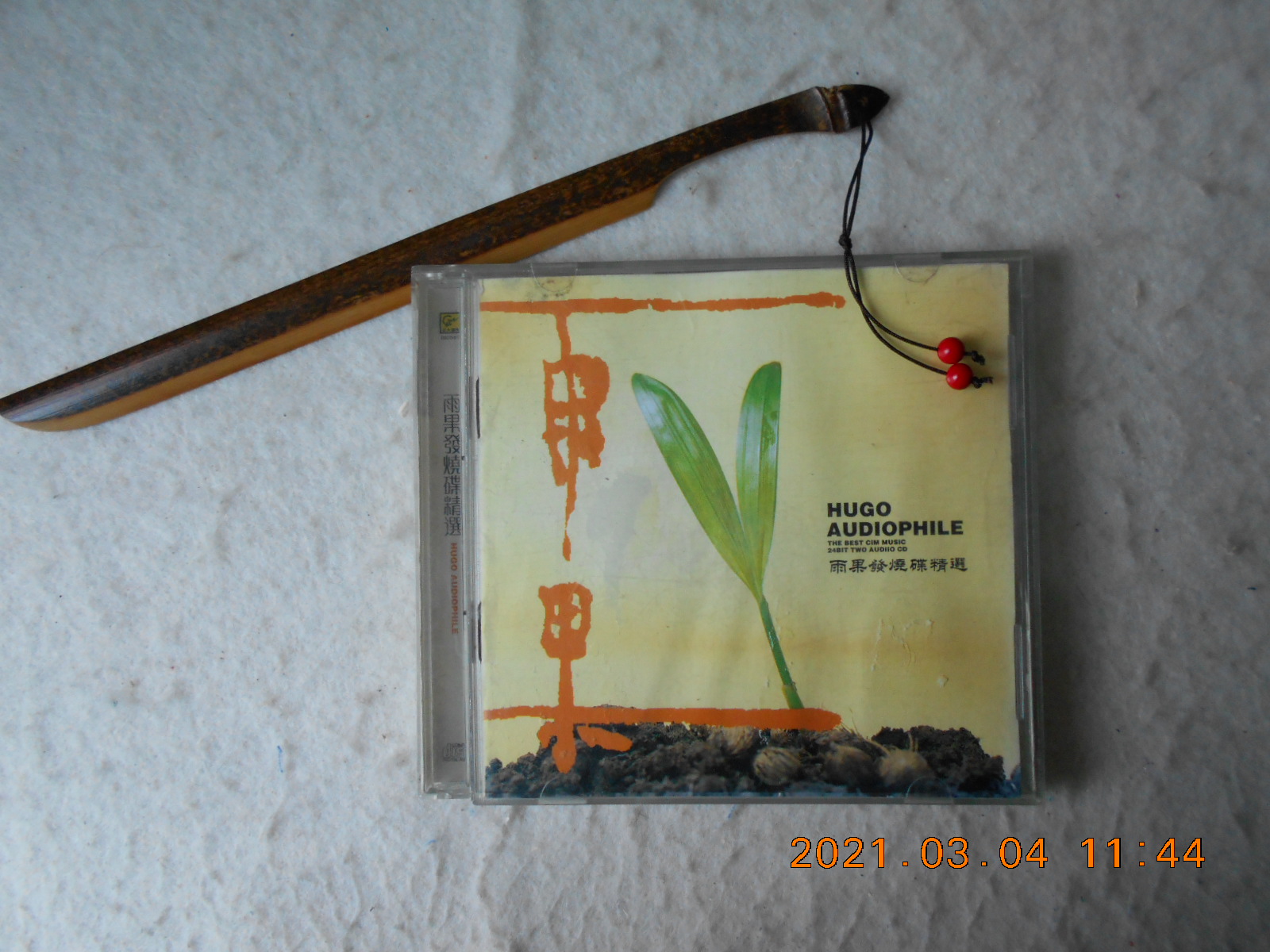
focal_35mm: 26
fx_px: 954
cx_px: 635
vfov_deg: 53.1
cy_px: 476
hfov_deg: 67.3
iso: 220
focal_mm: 4.6
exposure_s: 1/30
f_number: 3.2
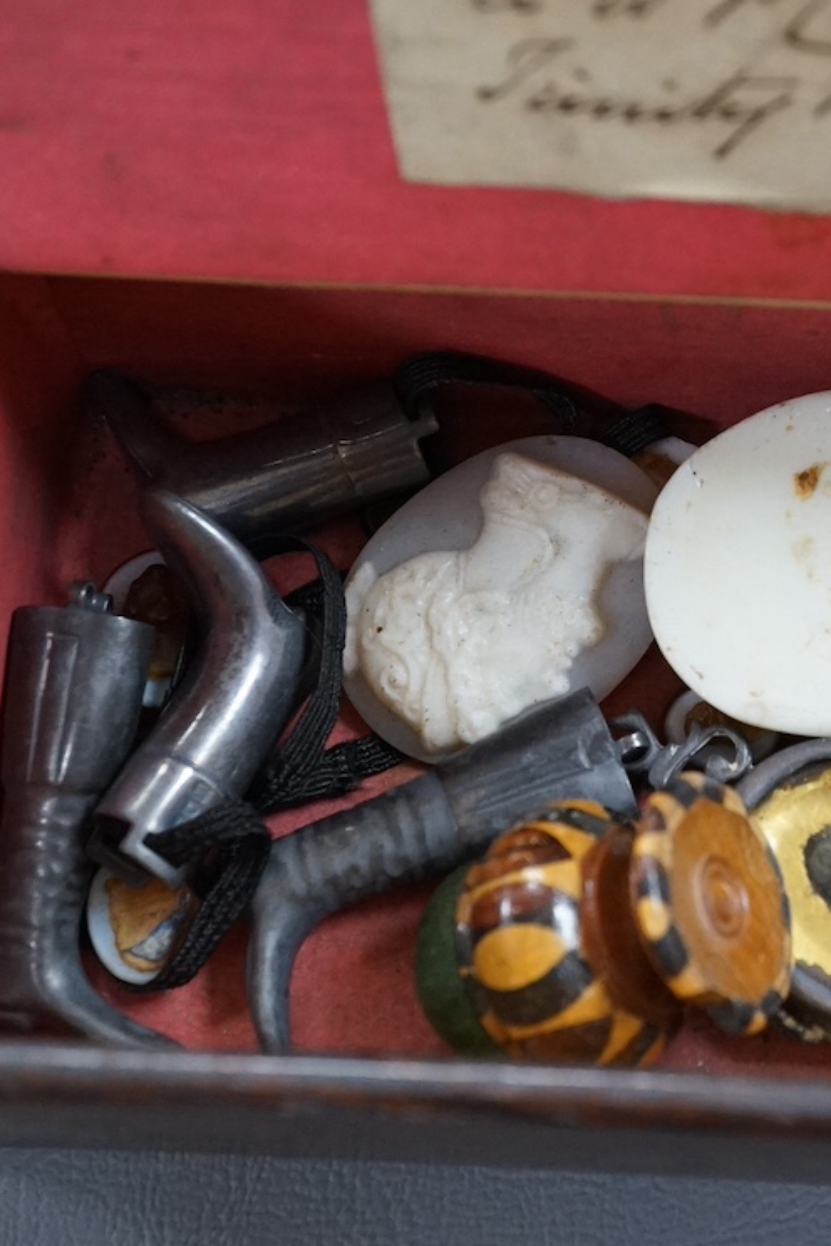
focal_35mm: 68
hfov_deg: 19.5
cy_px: 625
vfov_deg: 29.7
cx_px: 790
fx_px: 2354
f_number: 9
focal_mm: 30
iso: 2500
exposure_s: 1/80
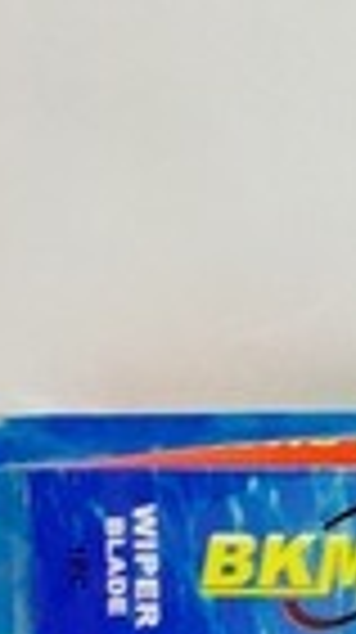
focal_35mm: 112
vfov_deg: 18.8
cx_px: 1082
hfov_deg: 8.8
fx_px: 1885
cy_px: 578
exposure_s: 1/33
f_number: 2.2
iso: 50
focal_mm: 4.15
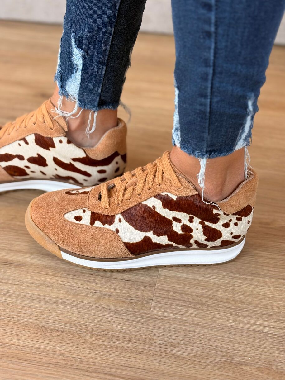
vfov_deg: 36.8
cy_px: 190
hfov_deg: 28.0
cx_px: 142
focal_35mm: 52
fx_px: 571
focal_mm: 5.96
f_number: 1.6
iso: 32
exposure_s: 1/50
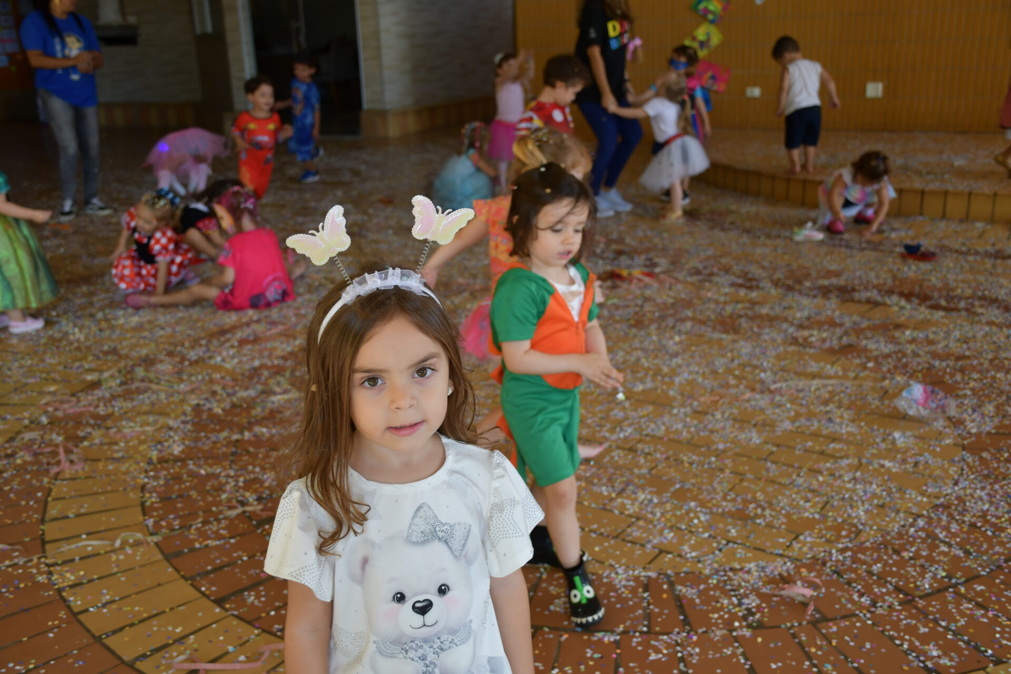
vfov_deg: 36.9
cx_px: 506
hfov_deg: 53.1
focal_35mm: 36
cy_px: 337
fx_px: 1011
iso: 400
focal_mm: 24
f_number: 4
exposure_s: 1/250
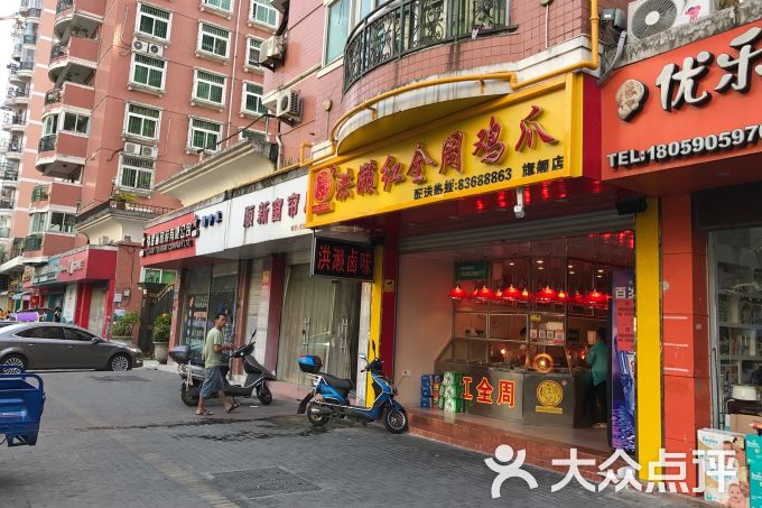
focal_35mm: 30
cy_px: 235
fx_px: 635
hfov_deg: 61.9
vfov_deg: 43.6
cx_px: 373
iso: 20
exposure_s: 1/230
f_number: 1.8
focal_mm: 3.99
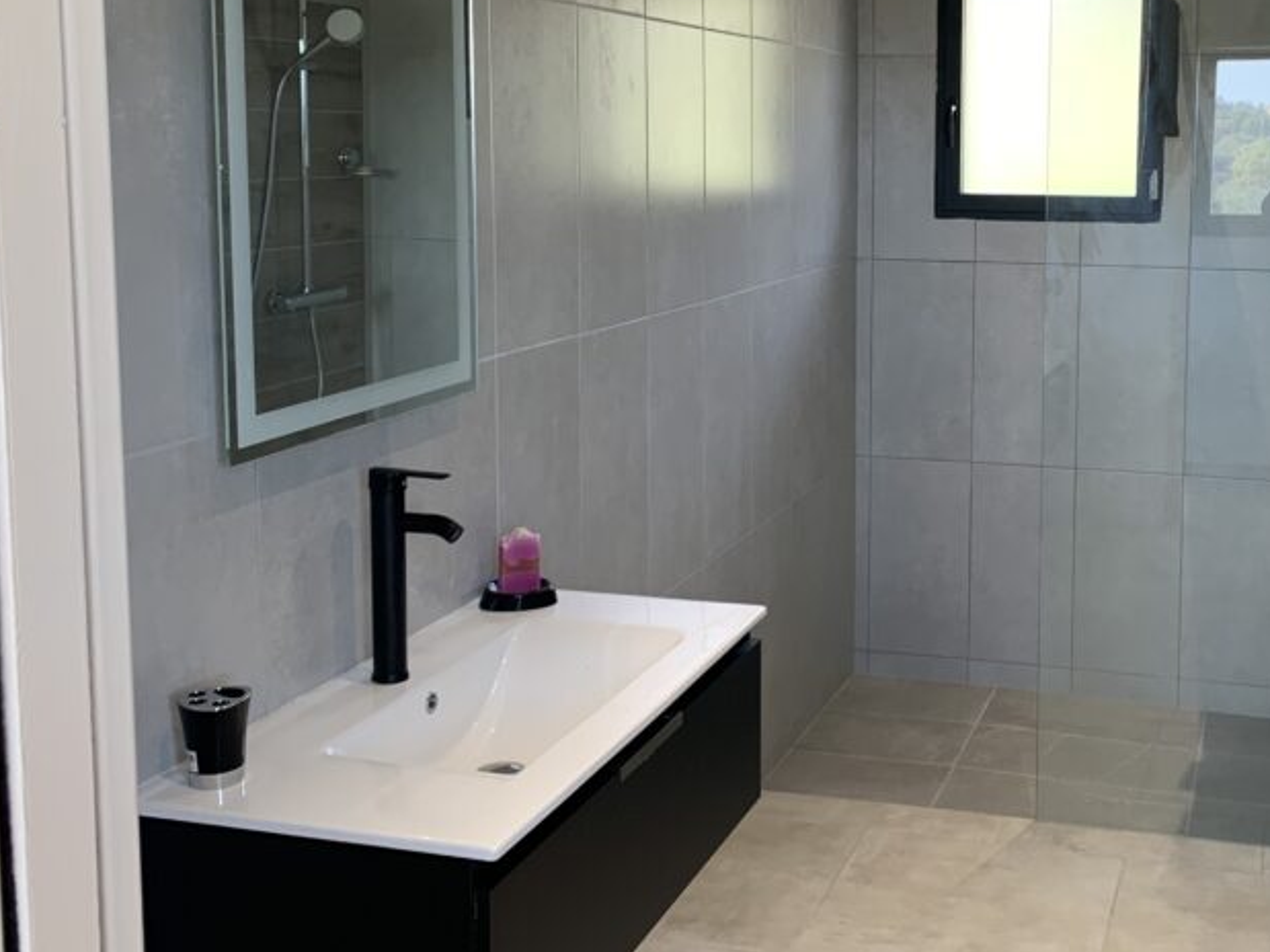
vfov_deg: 33.3
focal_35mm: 43
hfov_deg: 42.6
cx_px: 938
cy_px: 328
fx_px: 1577
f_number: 1.8
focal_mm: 4.25
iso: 50
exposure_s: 1/50
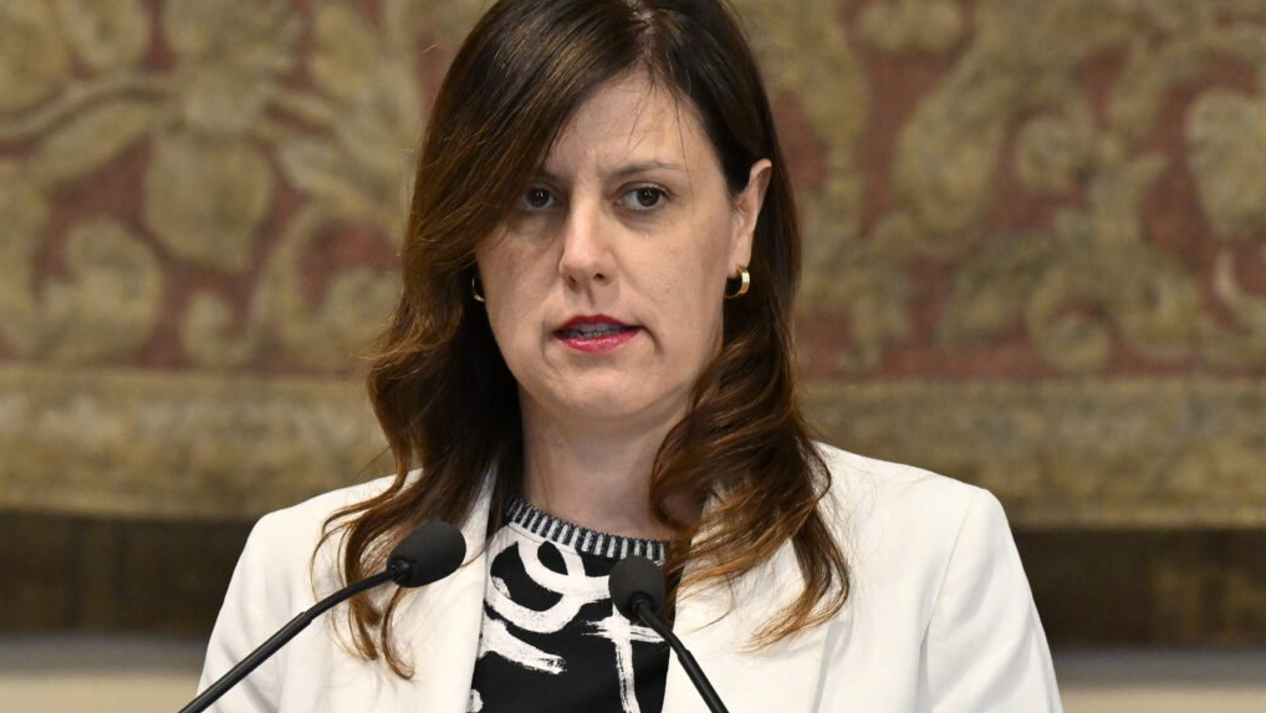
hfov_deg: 7.8
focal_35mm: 276
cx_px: 631
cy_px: 305
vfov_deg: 4.4
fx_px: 9267
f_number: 4.5
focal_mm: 175
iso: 2500
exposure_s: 1/250
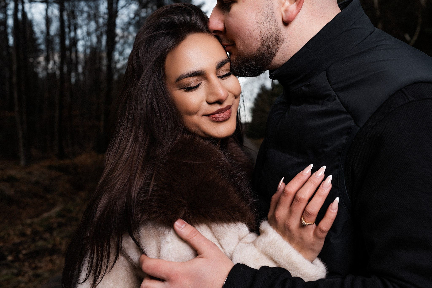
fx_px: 420
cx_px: 216
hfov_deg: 54.4
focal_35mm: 35
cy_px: 144
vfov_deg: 37.8
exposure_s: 1/200
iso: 125
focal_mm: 35
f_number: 5
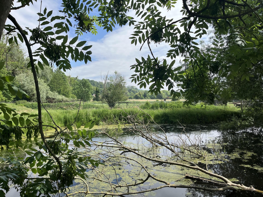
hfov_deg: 67.3
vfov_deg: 53.1
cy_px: 98
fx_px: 198
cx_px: 132
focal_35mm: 26
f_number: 1.6
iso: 50
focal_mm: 5.1
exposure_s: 1/2755
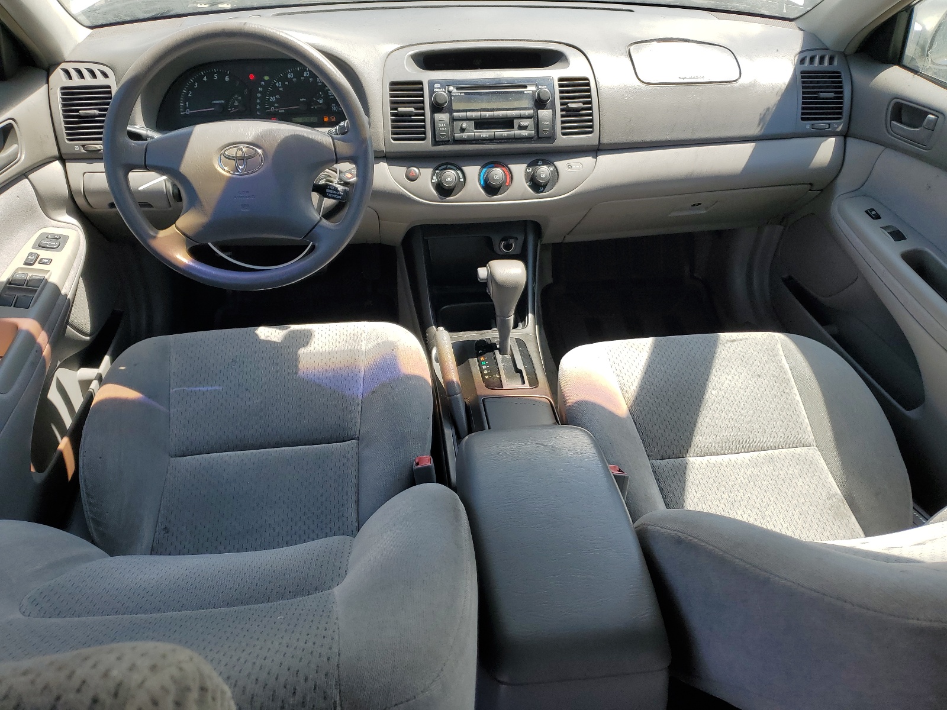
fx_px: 711
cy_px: 355
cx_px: 474
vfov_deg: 53.1
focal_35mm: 26
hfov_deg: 67.3
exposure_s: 1/667
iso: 50
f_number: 1.5
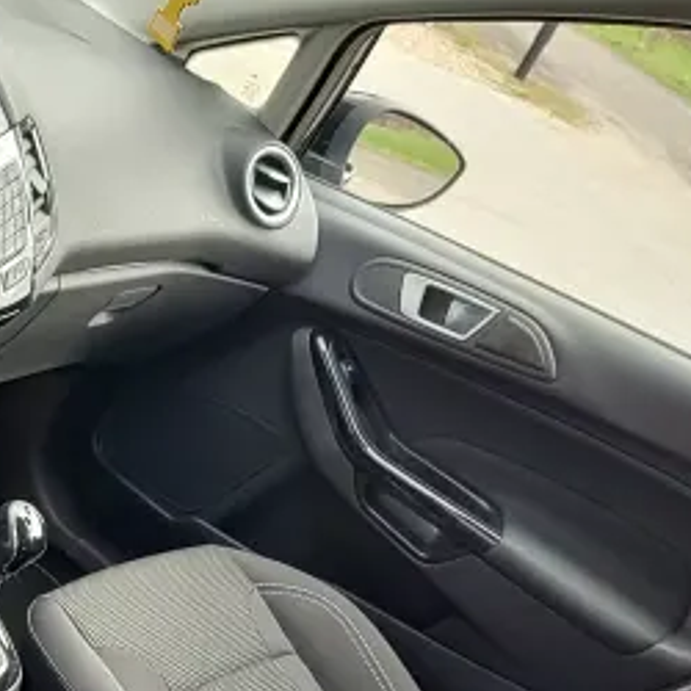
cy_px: 495
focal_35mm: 52
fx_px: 1174
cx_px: -97
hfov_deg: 29.1
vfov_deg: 32.3
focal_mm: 5.56
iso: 100
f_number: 1.8
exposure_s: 1/136
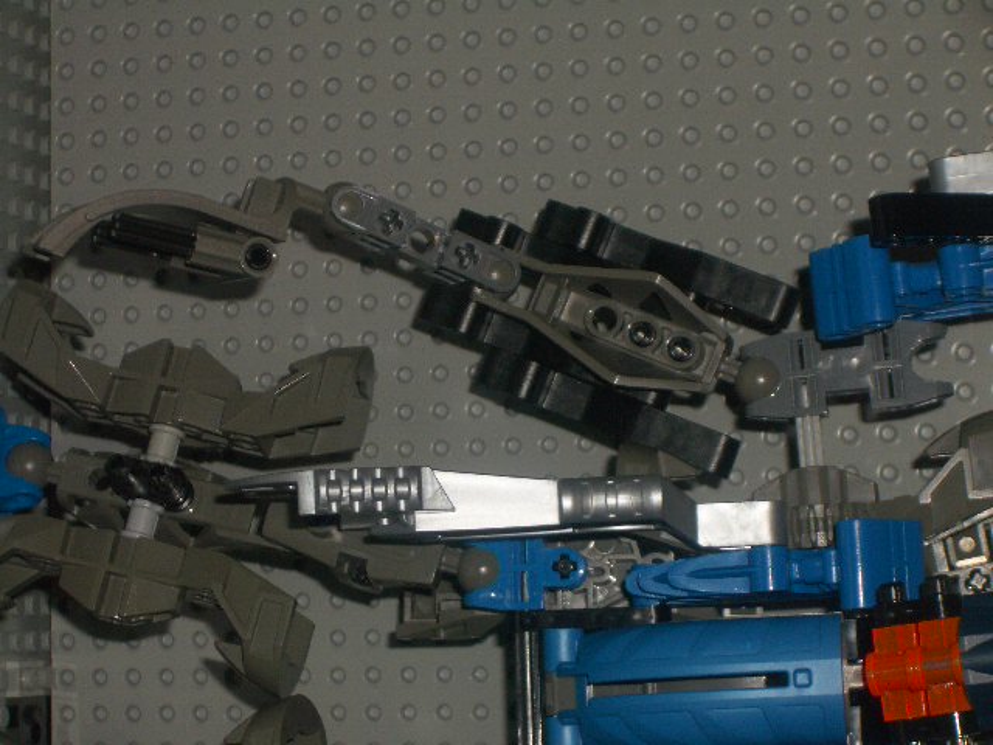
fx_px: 3012
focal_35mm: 105
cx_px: 496
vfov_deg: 14.1
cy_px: 372
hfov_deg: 18.7
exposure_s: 1/60
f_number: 4.8
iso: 100
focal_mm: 17.4
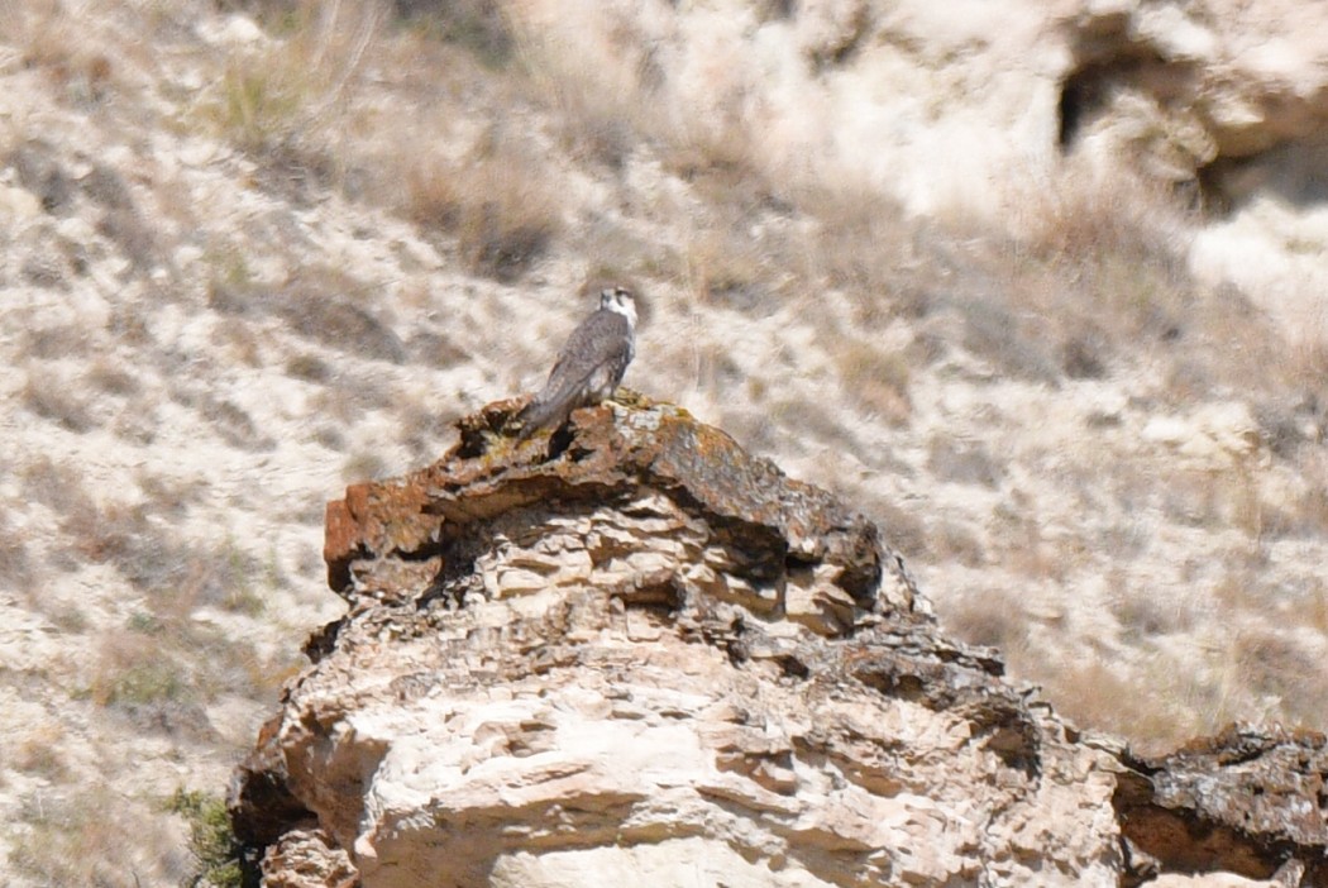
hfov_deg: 4.1
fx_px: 18459
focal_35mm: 500
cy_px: 444
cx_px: 664
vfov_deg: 2.8
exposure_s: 1/8000
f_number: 4
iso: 320
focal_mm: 500
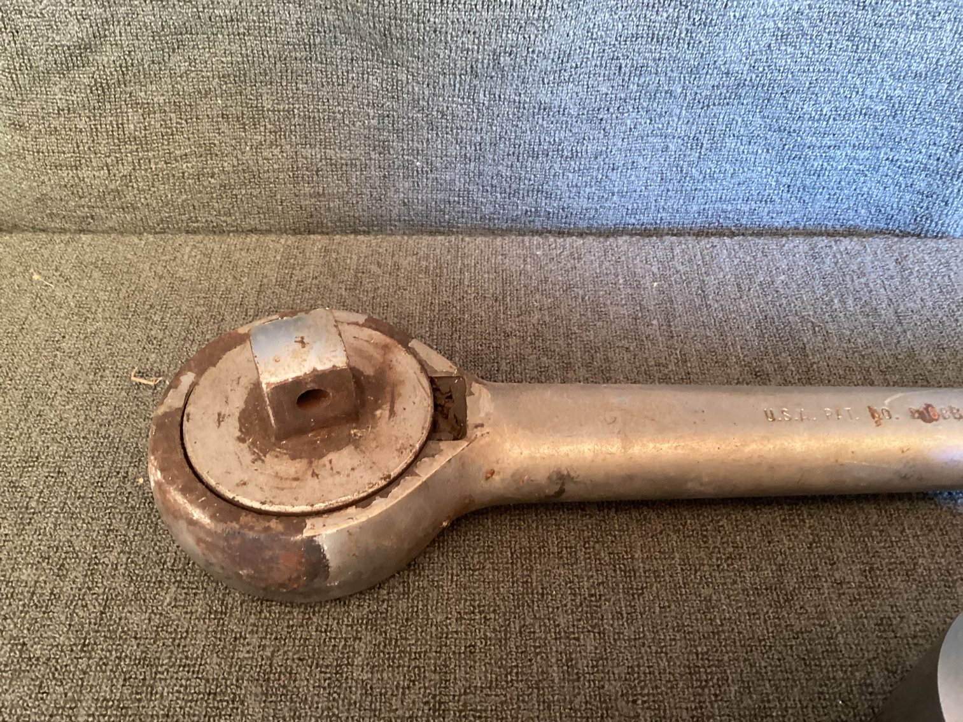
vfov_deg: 45.4
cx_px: 482
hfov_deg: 58.3
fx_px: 862
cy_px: 361
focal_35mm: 31
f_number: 2.4
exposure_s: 1/30
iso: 320
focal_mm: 3.3
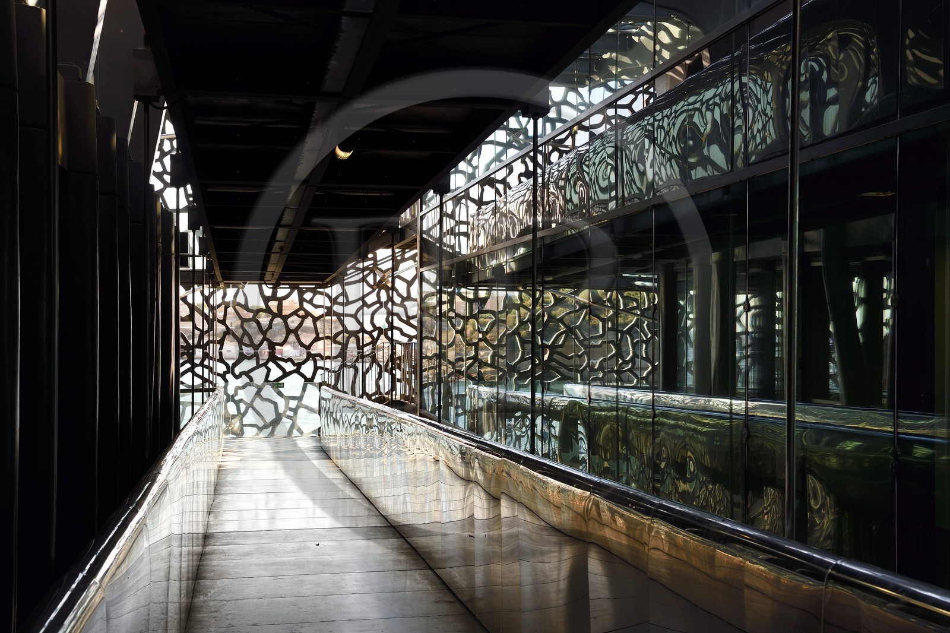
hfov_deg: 44.5
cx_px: 475
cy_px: 316
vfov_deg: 30.5
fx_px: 1161
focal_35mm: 44
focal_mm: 44
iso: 200
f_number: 9
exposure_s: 1/80
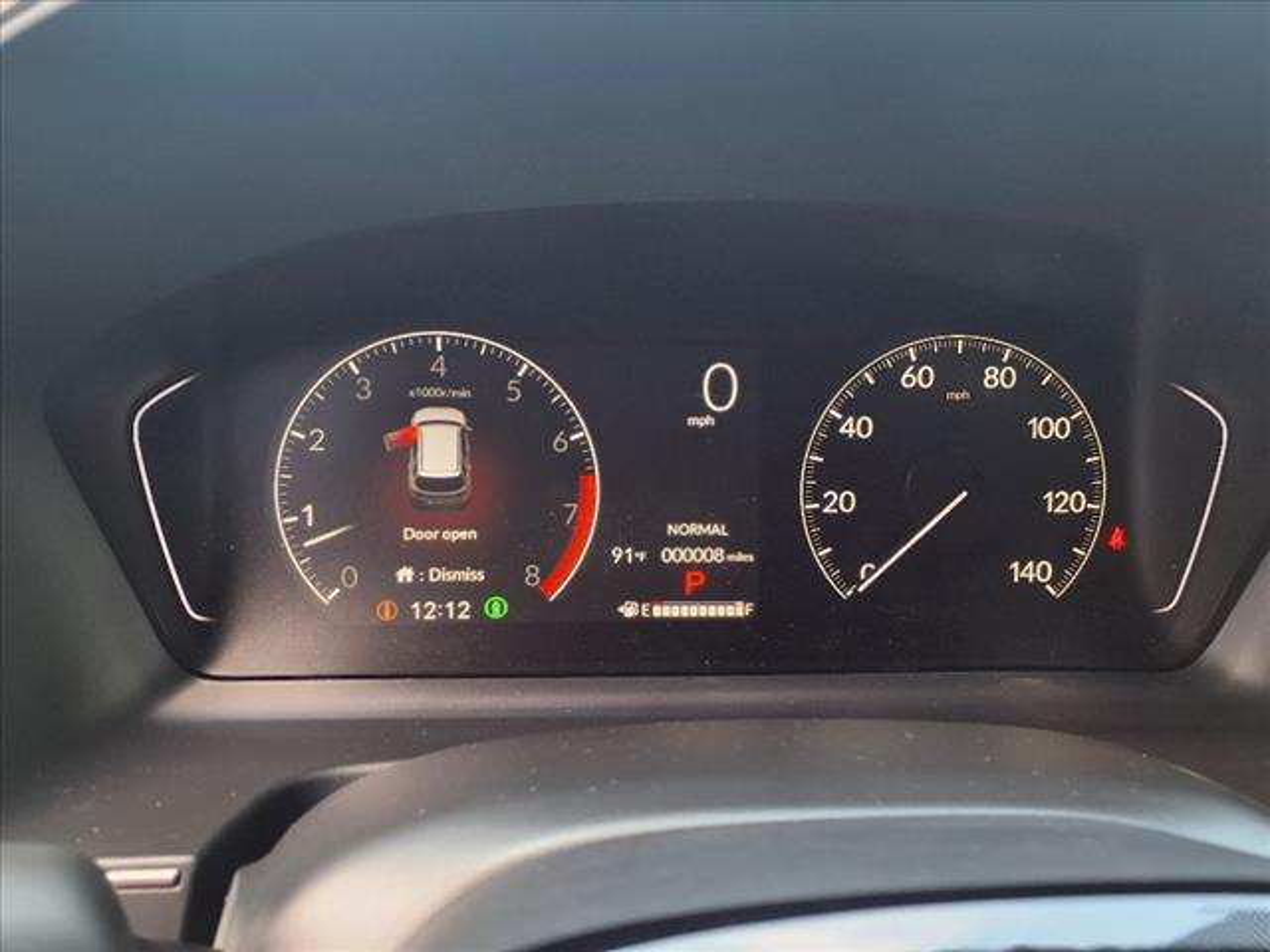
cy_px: 476
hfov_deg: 65.3
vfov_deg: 51.4
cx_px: 635
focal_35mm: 27
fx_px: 991
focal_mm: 3.58
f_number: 1.9
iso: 100
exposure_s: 1/40
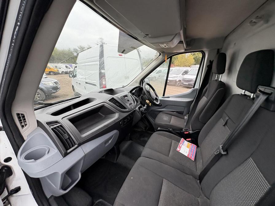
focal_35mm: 14
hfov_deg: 102.1
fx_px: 111
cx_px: 138
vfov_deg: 85.7
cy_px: 103
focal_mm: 2.22
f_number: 2.2
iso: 80
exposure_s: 1/137
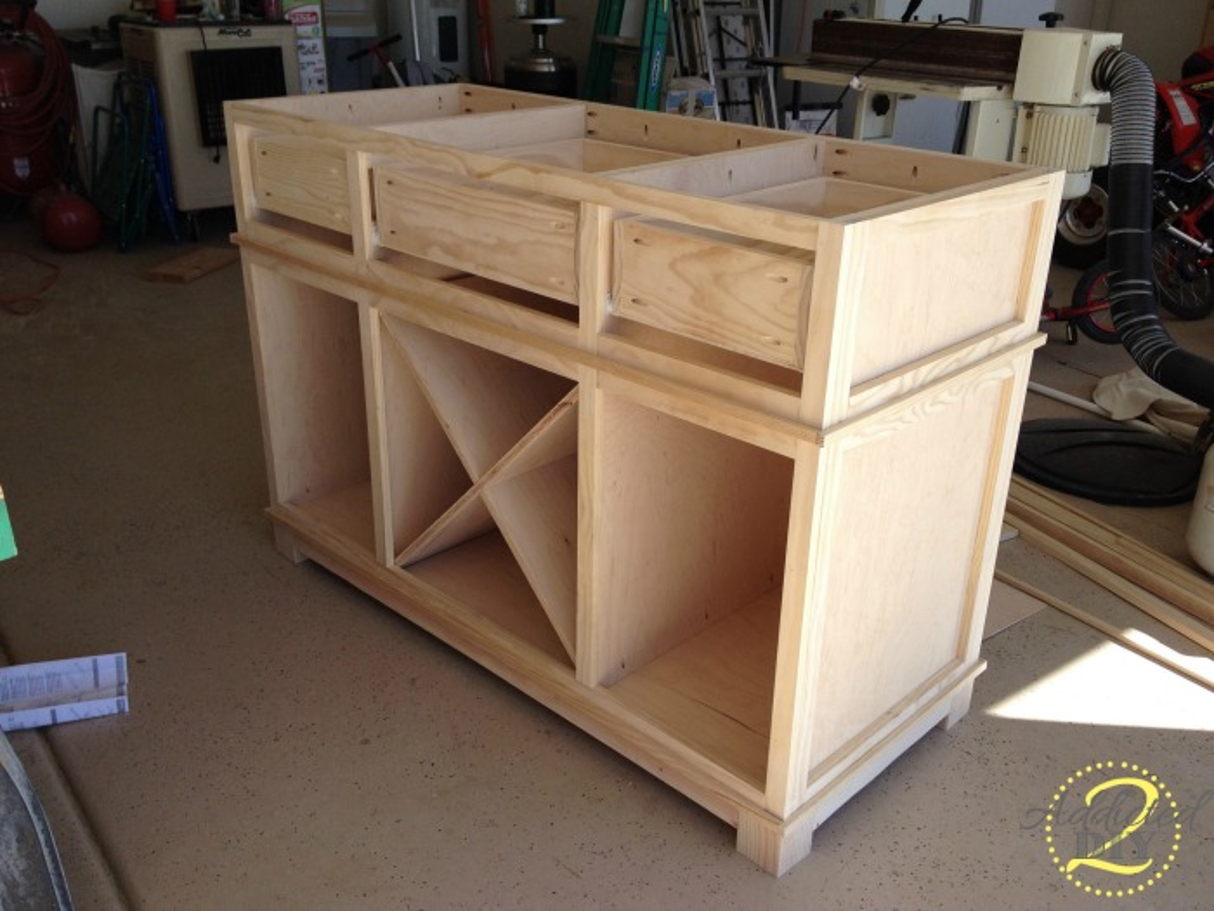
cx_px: 607
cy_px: 456
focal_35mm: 35
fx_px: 1227
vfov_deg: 40.7
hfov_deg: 52.6
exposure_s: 1/476
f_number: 2.4
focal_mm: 4.28
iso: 50
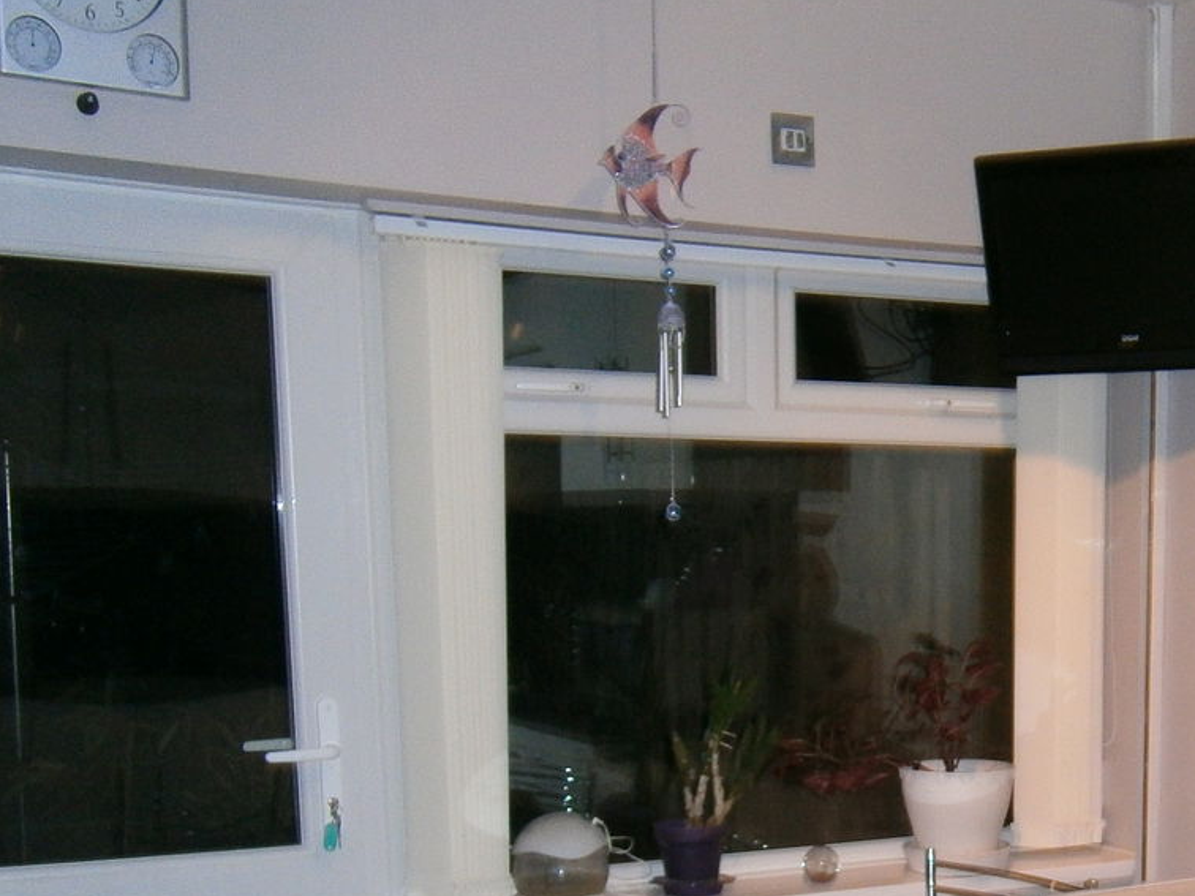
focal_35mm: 55
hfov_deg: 33.2
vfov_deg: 25.1
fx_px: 1899
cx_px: 1061
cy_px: 918
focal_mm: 4.7
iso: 125
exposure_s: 1/30
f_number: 2.8
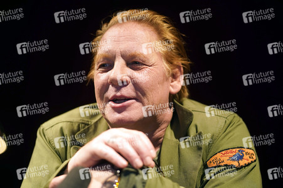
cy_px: 94
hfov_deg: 23.9
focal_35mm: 85
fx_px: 668
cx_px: 142
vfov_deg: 16.0
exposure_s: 1/200
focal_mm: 85
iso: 640
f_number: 2.5
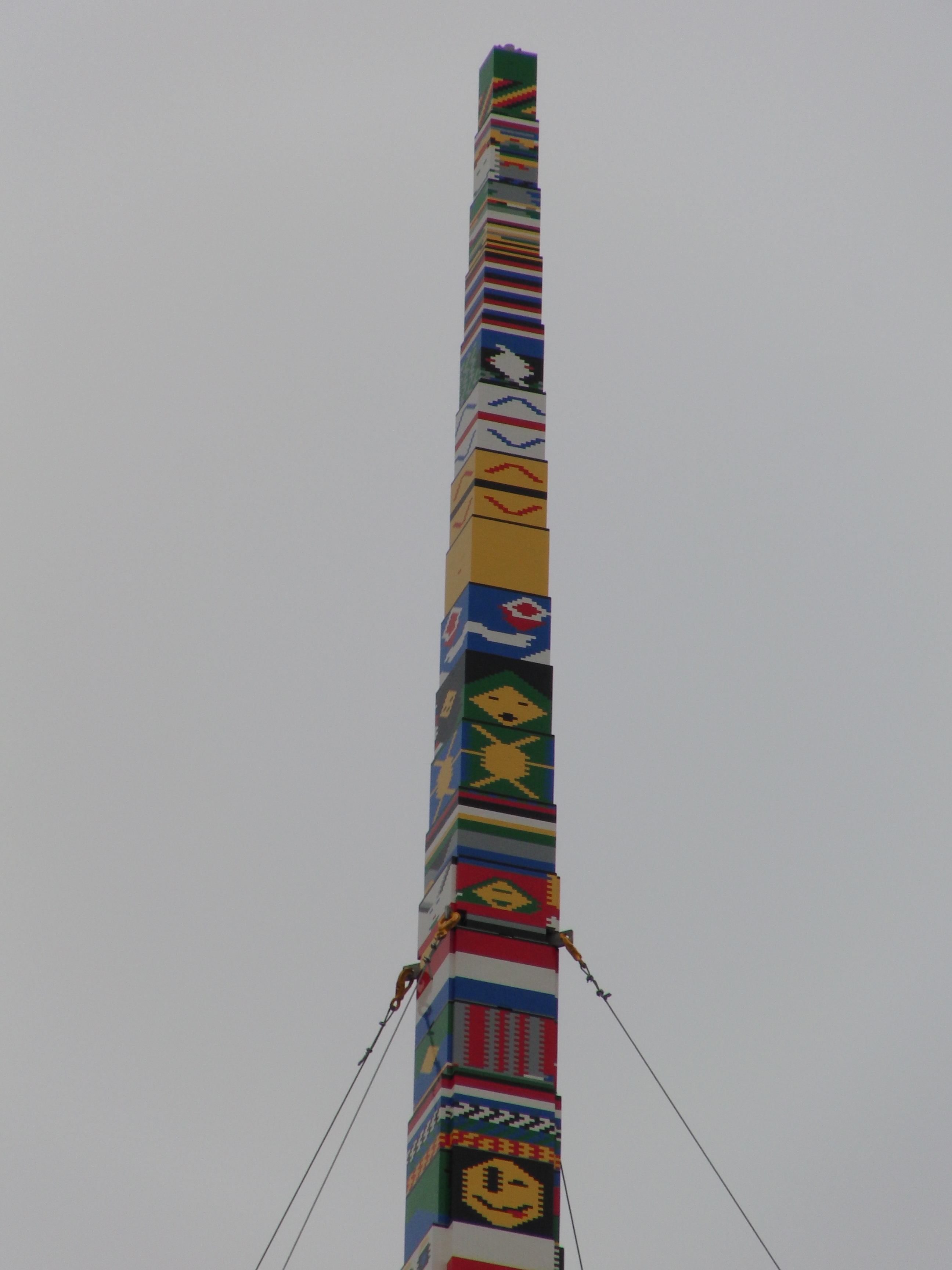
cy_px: 635
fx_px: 17271
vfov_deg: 4.2
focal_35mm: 471
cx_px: 476
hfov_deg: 3.2
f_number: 6.2
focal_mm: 83.3
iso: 100
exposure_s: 1/400
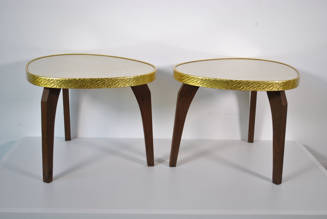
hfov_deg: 43.6
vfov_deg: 29.9
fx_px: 409
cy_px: 110
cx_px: 164
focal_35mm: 45
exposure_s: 1/100
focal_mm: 30
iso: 200
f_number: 5
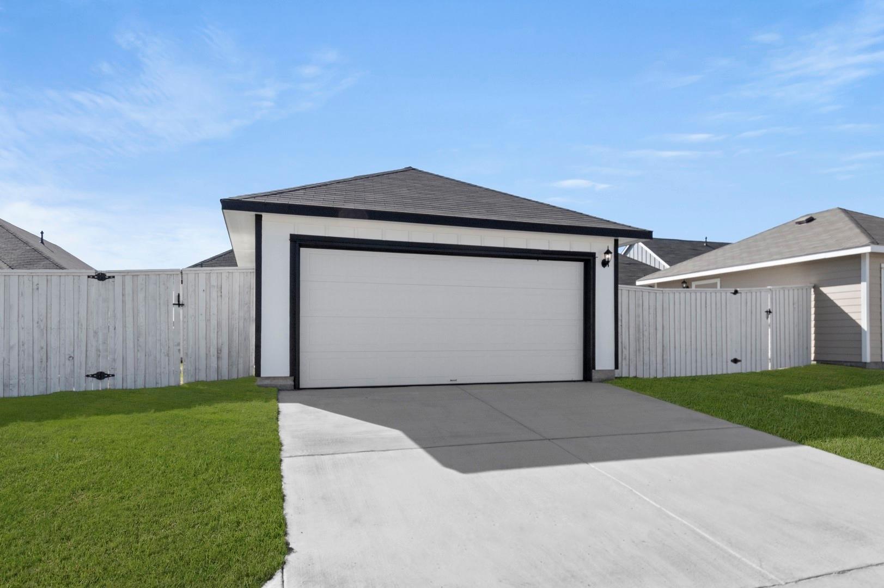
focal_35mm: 36
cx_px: 442
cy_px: 294
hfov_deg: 53.2
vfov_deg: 36.8
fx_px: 883
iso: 400
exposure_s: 1/800
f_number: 8
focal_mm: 24
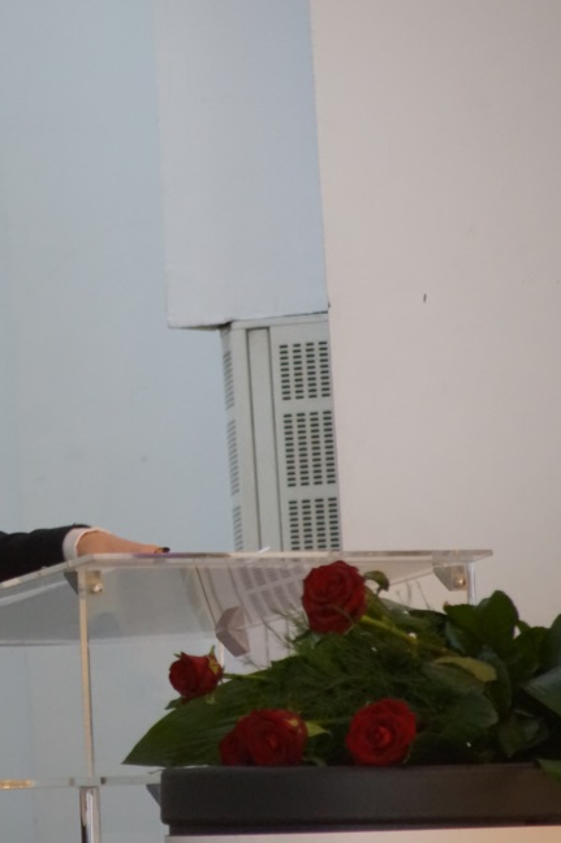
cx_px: 31
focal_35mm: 464
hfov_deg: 3.0
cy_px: 412
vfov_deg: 4.4
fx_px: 10851
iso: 3200
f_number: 6.3
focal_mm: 200
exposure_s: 1/20
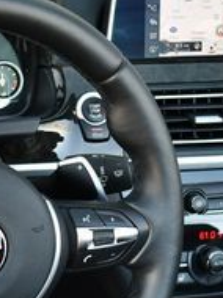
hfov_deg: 10.3
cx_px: 82
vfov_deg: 13.7
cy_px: 249
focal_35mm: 143
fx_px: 1231
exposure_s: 1/250
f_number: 3.8
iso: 560
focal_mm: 22
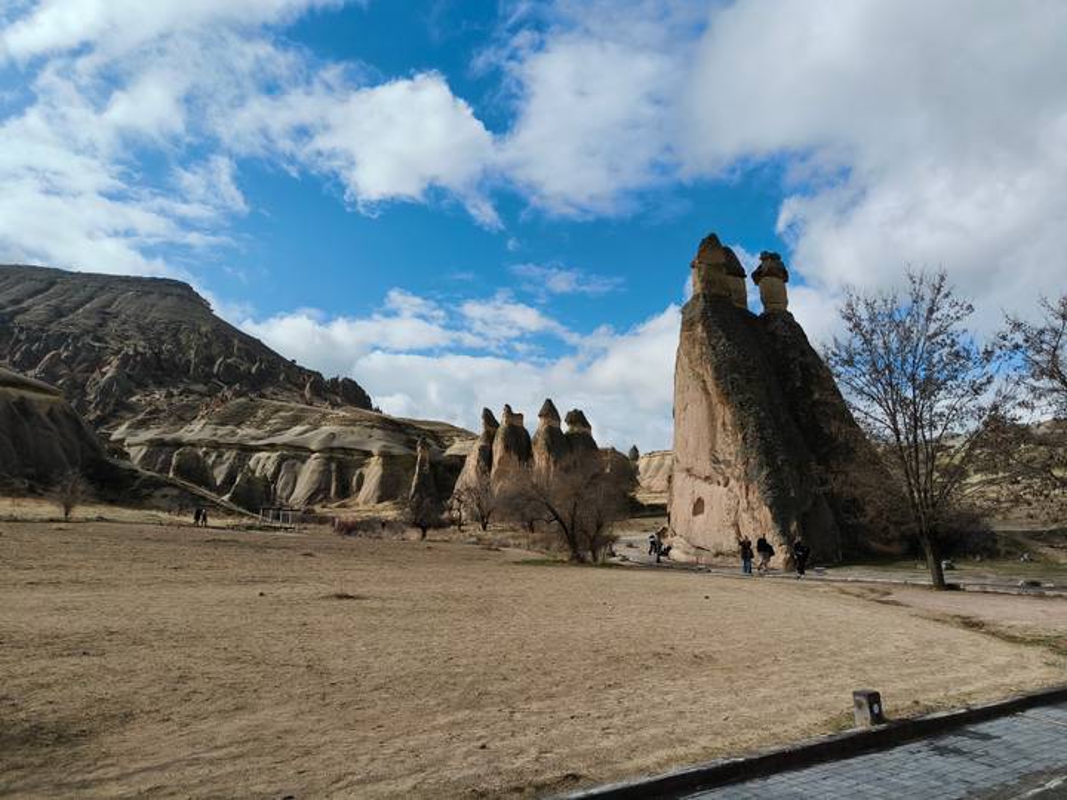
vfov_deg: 56.8
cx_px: 534
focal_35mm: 24
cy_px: 400
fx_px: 740
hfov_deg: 71.6
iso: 64
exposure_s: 1/5752
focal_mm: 5.59
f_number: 1.8
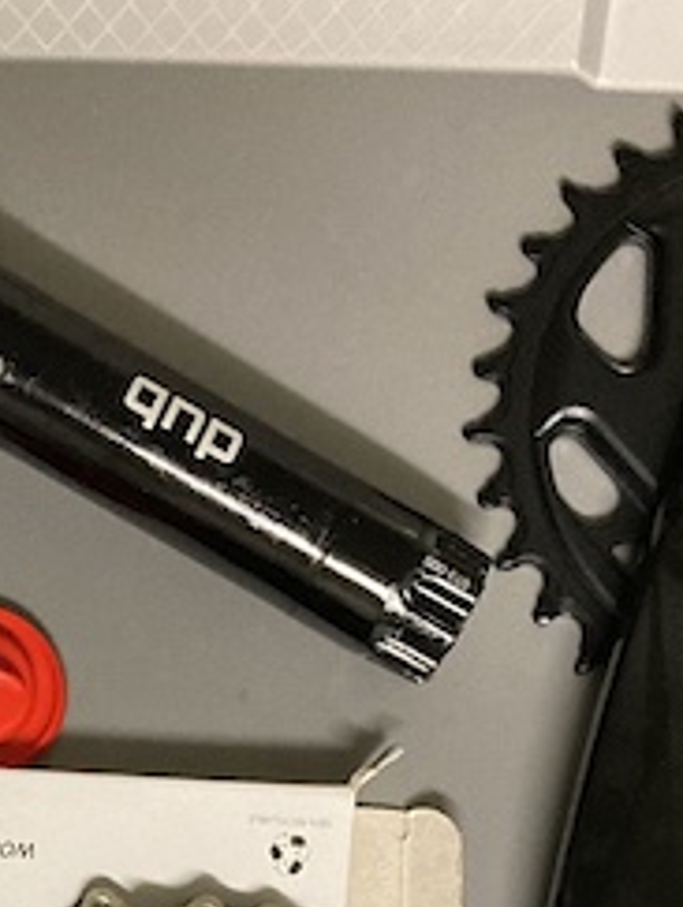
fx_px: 2414
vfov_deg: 18.8
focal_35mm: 92
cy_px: 1347
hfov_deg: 16.0
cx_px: 138
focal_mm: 3.99
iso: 400
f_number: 1.8
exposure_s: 1/40
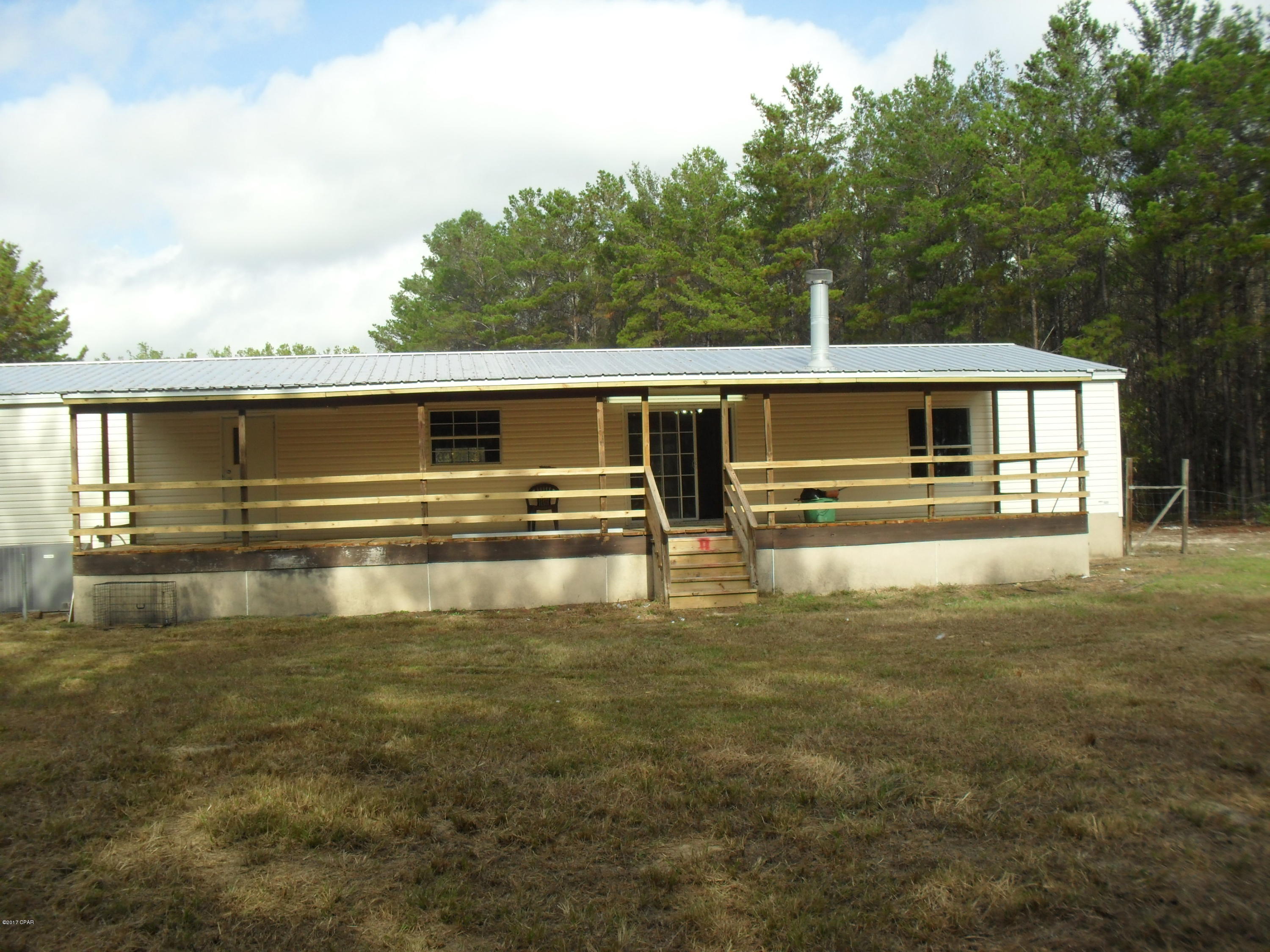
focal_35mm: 35
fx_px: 1284
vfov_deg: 40.7
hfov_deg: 52.6
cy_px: 476
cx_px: 635
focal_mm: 6.3
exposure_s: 1/125
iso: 100
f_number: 8.4
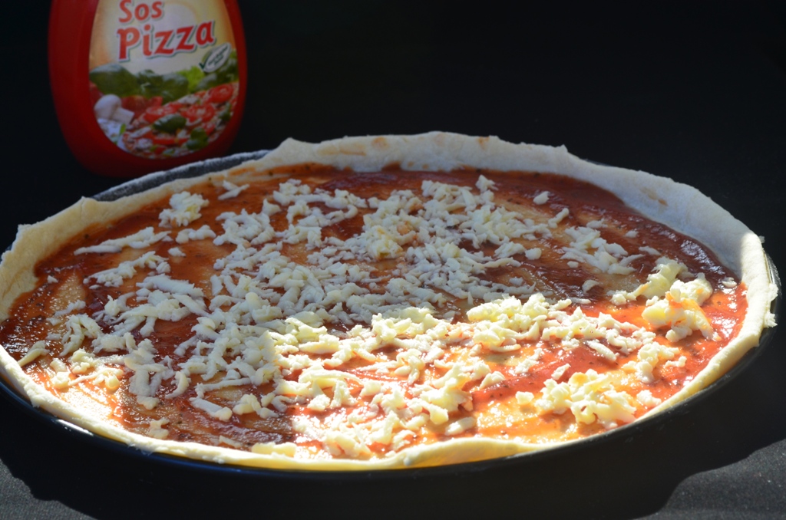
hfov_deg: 26.0
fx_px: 1699
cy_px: 260
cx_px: 393
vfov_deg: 17.4
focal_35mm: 78
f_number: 10
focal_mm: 52
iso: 320
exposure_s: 1/60
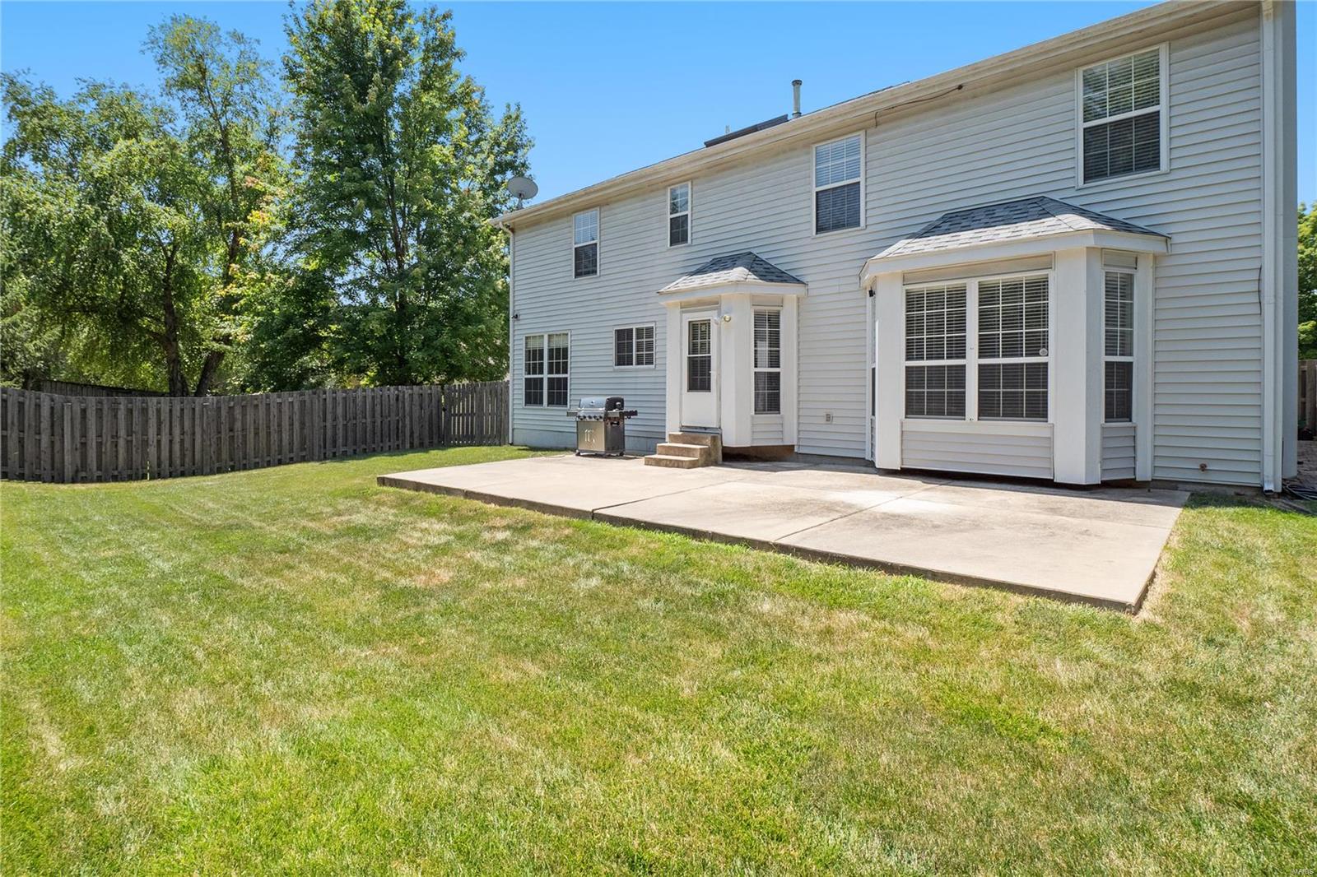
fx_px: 585
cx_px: 658
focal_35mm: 16
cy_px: 438
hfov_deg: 96.7
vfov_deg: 73.7
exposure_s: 1/800
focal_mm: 8
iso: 400
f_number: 6.3
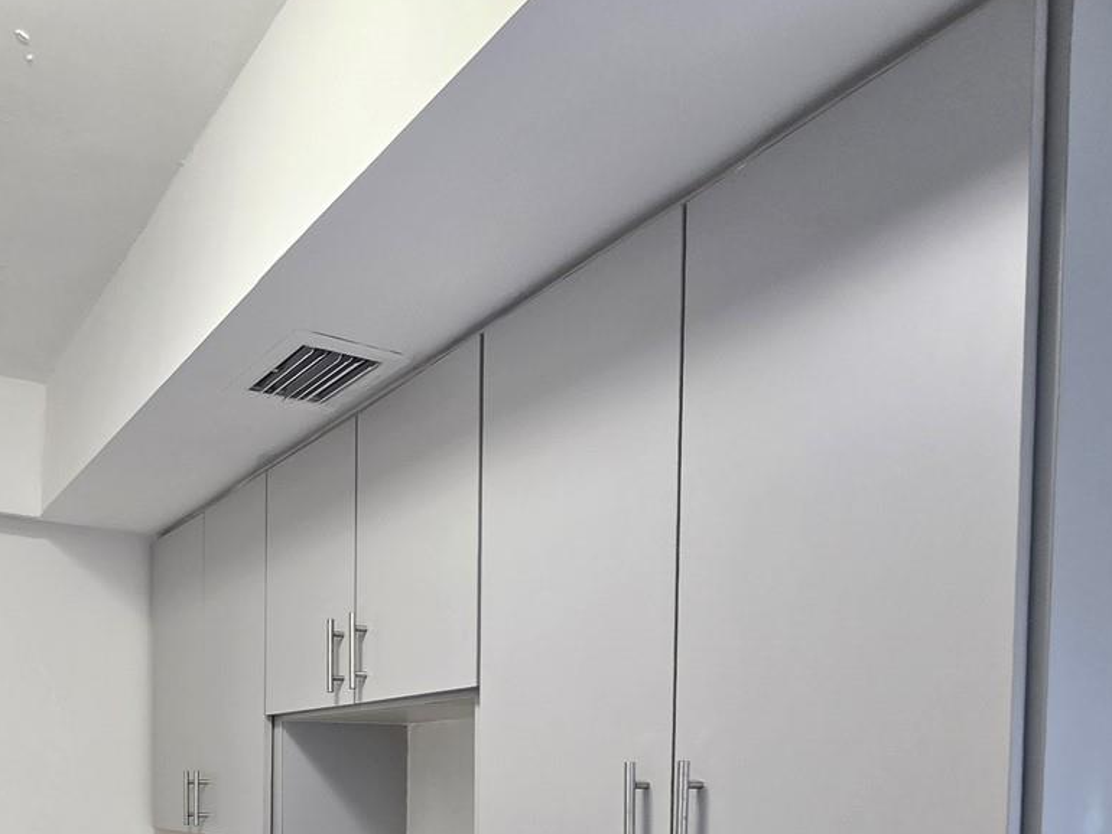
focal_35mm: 27
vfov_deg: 44.2
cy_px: 825
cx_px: 297
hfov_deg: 62.1
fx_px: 868
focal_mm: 2.2
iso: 125
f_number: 2.2
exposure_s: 1/60
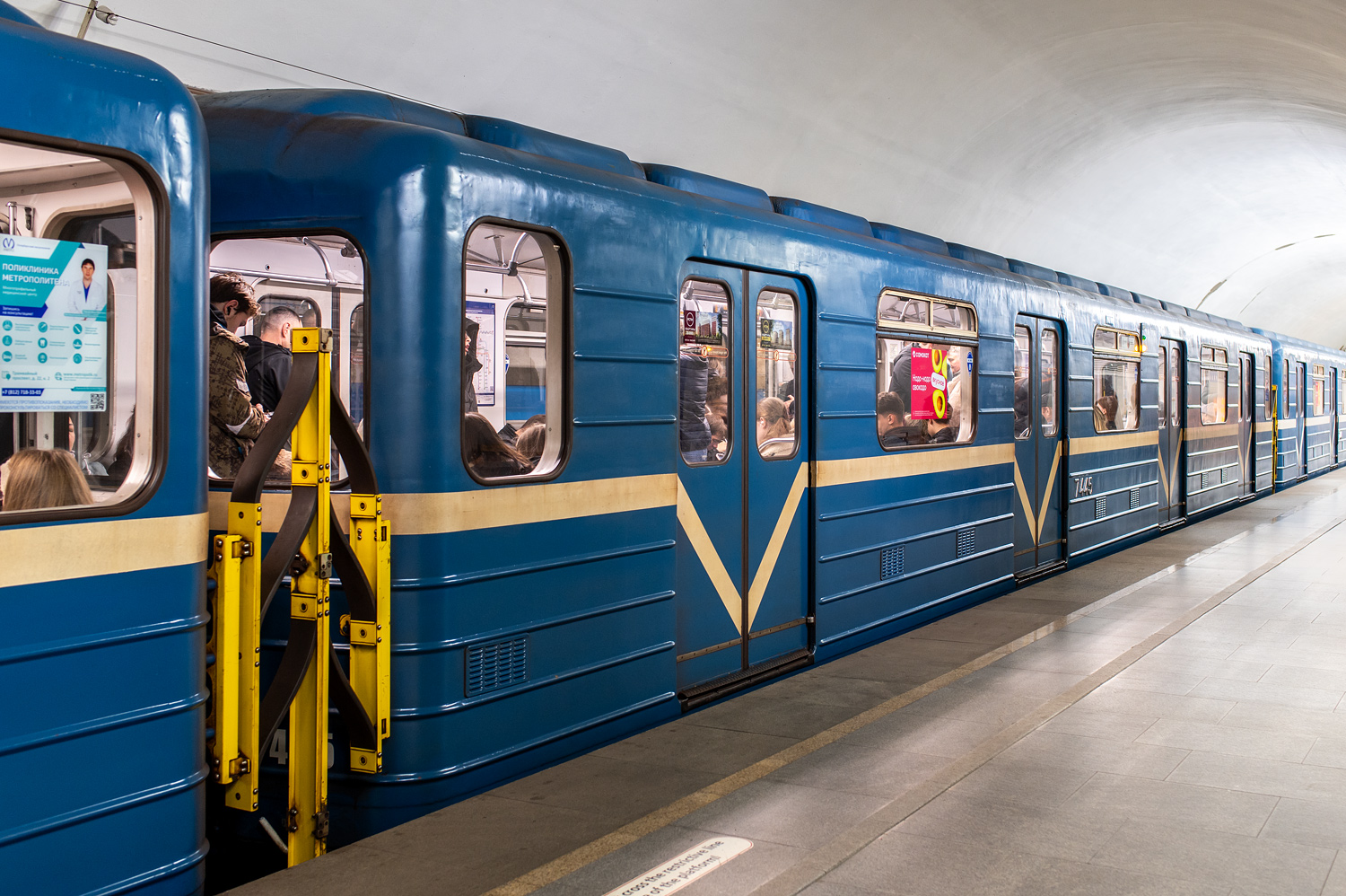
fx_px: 1308
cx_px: 673
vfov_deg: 37.8
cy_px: 448
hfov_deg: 54.5
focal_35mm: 35
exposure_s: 1/30
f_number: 4.5
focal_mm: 35
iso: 640
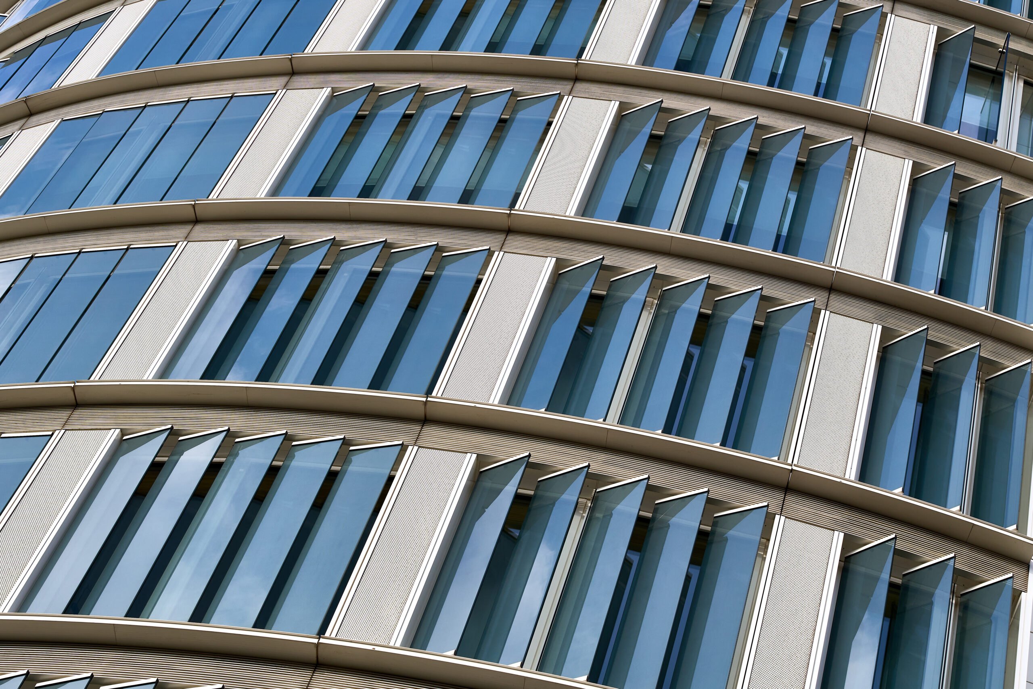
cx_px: 516
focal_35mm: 105
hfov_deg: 19.5
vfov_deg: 13.0
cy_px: 344
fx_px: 3013
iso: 125
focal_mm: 70
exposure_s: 1/250
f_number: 8
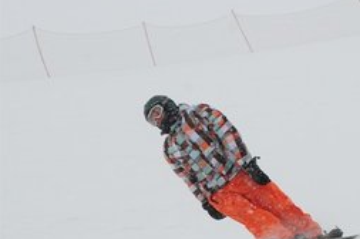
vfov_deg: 4.3
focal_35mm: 320
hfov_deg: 6.4
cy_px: 151
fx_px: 3194
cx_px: 283
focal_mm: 135
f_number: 5.6
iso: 320
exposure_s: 1/800
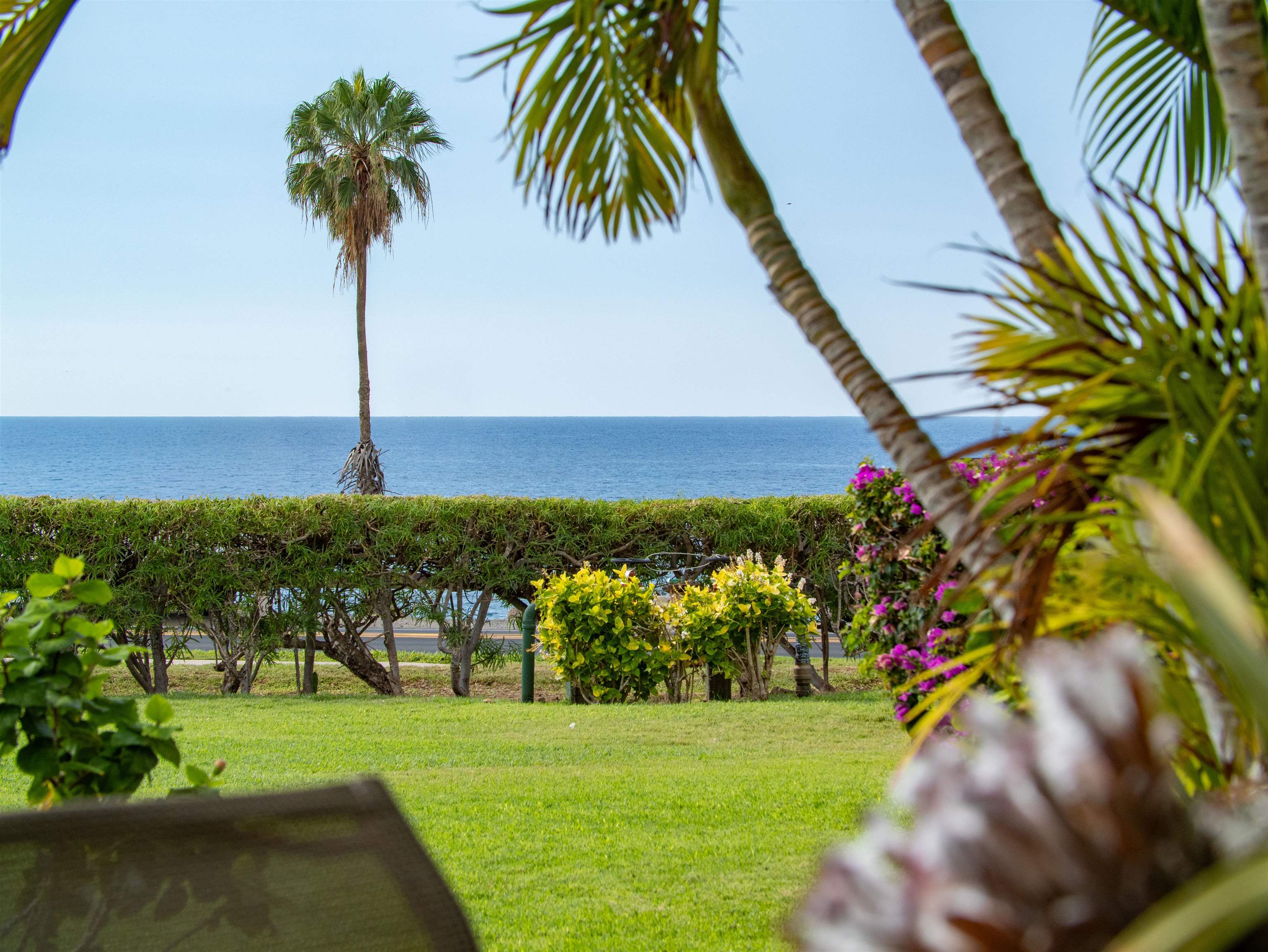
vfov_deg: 11.1
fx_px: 4910
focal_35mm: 134
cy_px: 476
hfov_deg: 14.7
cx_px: 634
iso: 400
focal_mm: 67
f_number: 8
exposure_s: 1/250
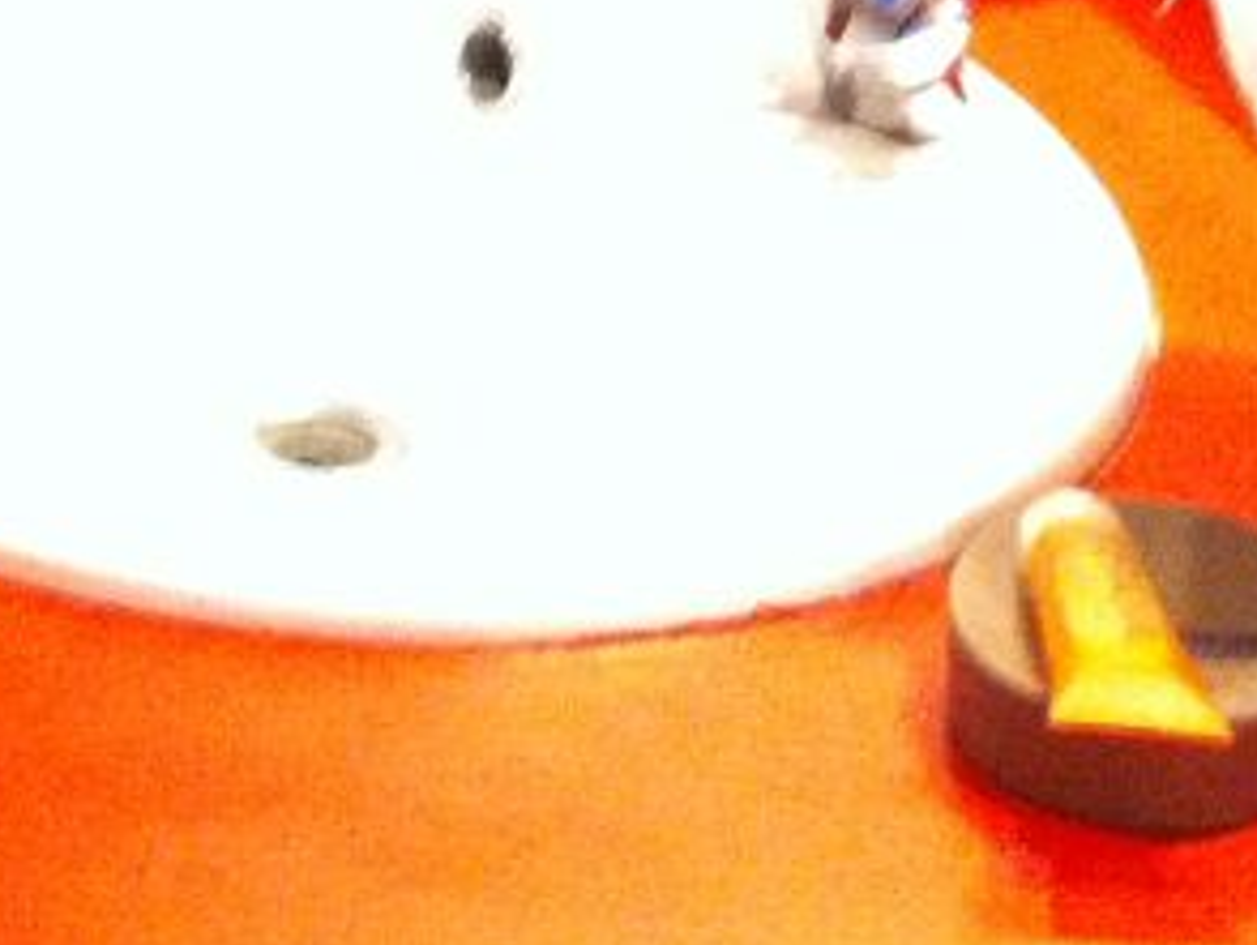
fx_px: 5197
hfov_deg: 13.0
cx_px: -637
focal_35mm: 143
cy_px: -637
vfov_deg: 9.9
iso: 500
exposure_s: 1/15
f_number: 2.8
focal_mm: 3.85
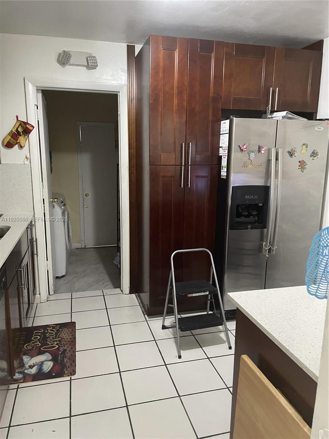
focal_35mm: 26
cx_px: 164
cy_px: 220
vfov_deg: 67.3
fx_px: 329
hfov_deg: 53.1
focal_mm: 4.2
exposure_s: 1/40
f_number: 1.6
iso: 320
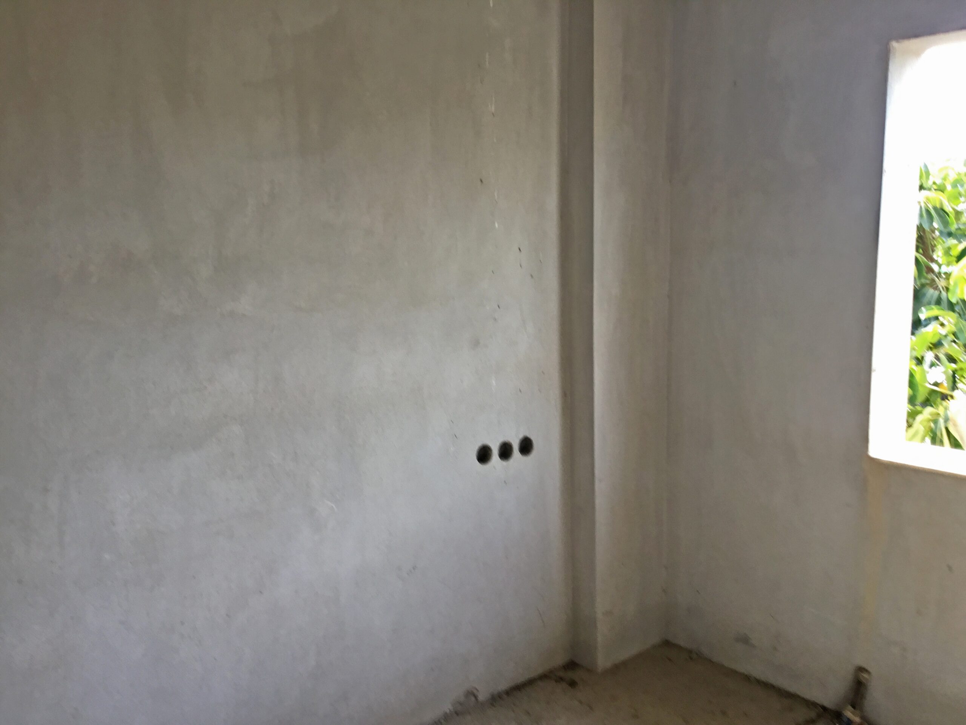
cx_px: 483
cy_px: 362
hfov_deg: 58.4
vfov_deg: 45.4
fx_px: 865
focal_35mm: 31
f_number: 2.4
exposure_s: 1/50
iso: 25
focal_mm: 3.3
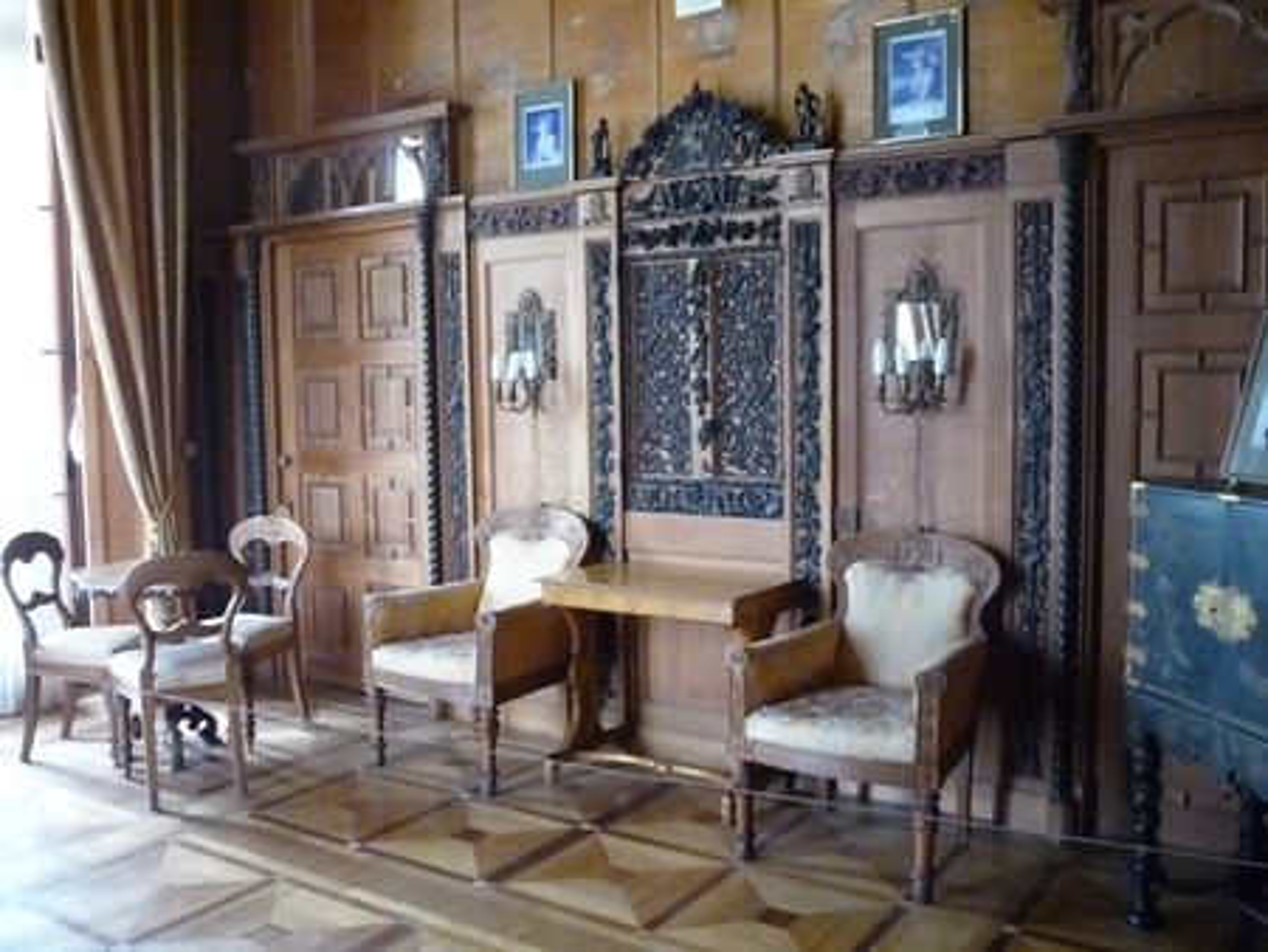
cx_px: 634
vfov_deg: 44.2
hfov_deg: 56.8
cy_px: 476
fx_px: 1173
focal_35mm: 32
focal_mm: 5.2
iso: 1600
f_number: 4
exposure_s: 1/100
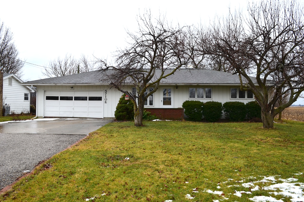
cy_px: 101
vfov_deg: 39.8
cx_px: 152
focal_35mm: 33
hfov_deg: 57.3
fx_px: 278
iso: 200
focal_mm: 22
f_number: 10
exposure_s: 1/80
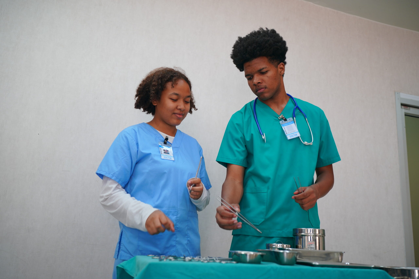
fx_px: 407
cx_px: 210
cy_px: 140
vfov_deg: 37.9
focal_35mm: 35
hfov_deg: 54.4
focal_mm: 35
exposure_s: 1/125
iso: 500
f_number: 2.5
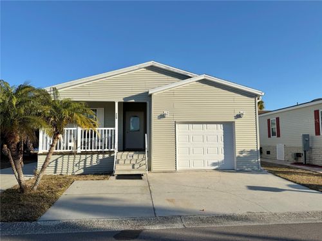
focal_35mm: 24
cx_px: 161
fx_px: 223
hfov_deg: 71.6
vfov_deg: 56.8
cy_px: 120
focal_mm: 6.76
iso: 80
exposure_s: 1/5319
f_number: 1.78
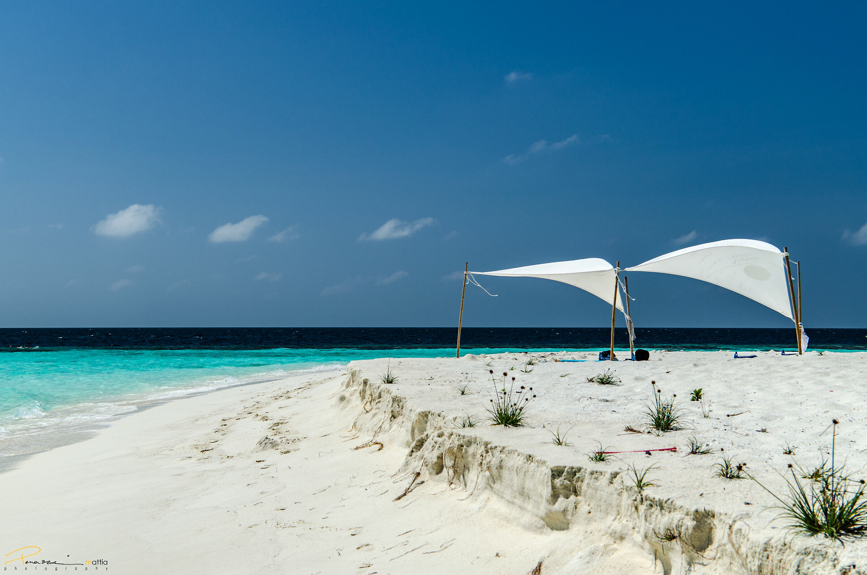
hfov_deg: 37.9
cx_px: 434
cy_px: 288
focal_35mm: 52
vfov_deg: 25.6
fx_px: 1262
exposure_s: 1/500
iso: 100
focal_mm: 35
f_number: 6.3
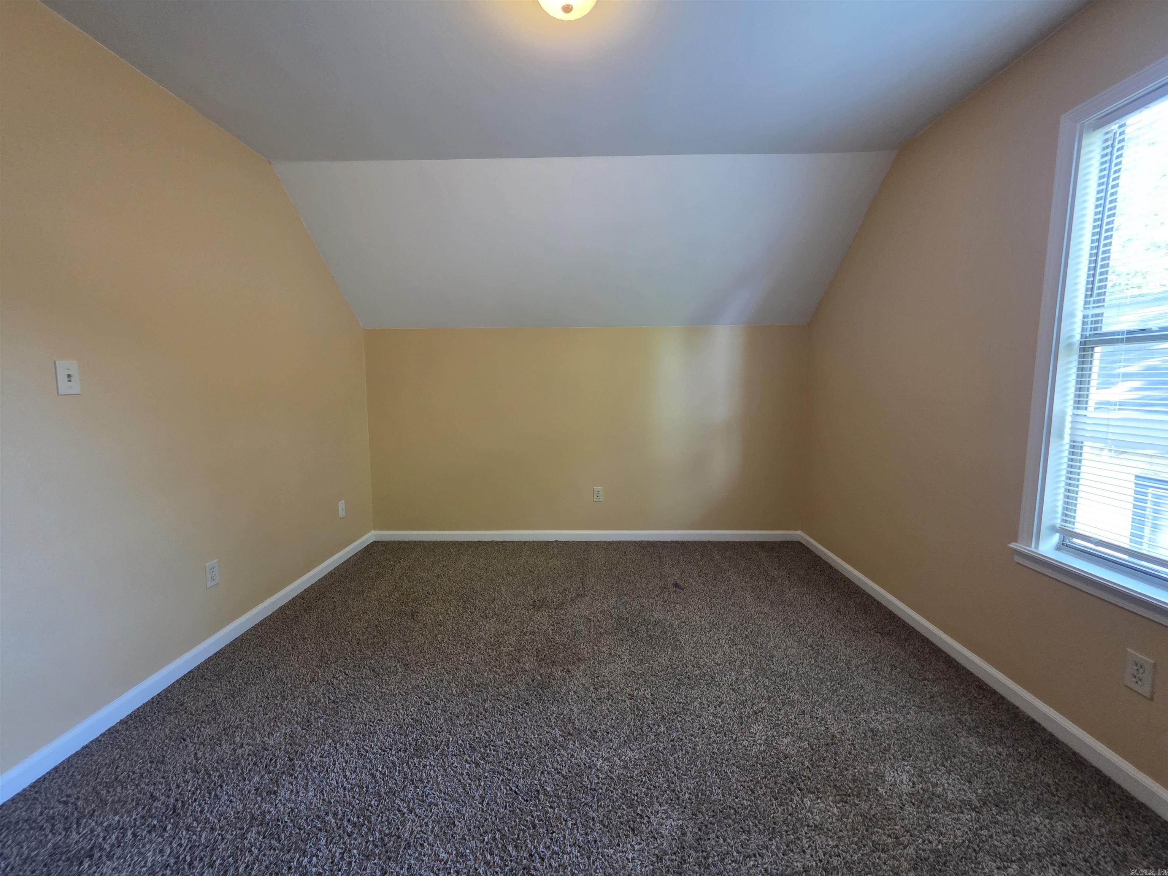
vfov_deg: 89.9
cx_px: 584
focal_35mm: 13
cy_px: 438
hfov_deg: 106.2
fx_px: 439
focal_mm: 2.2
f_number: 1.9
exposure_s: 1/60
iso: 320
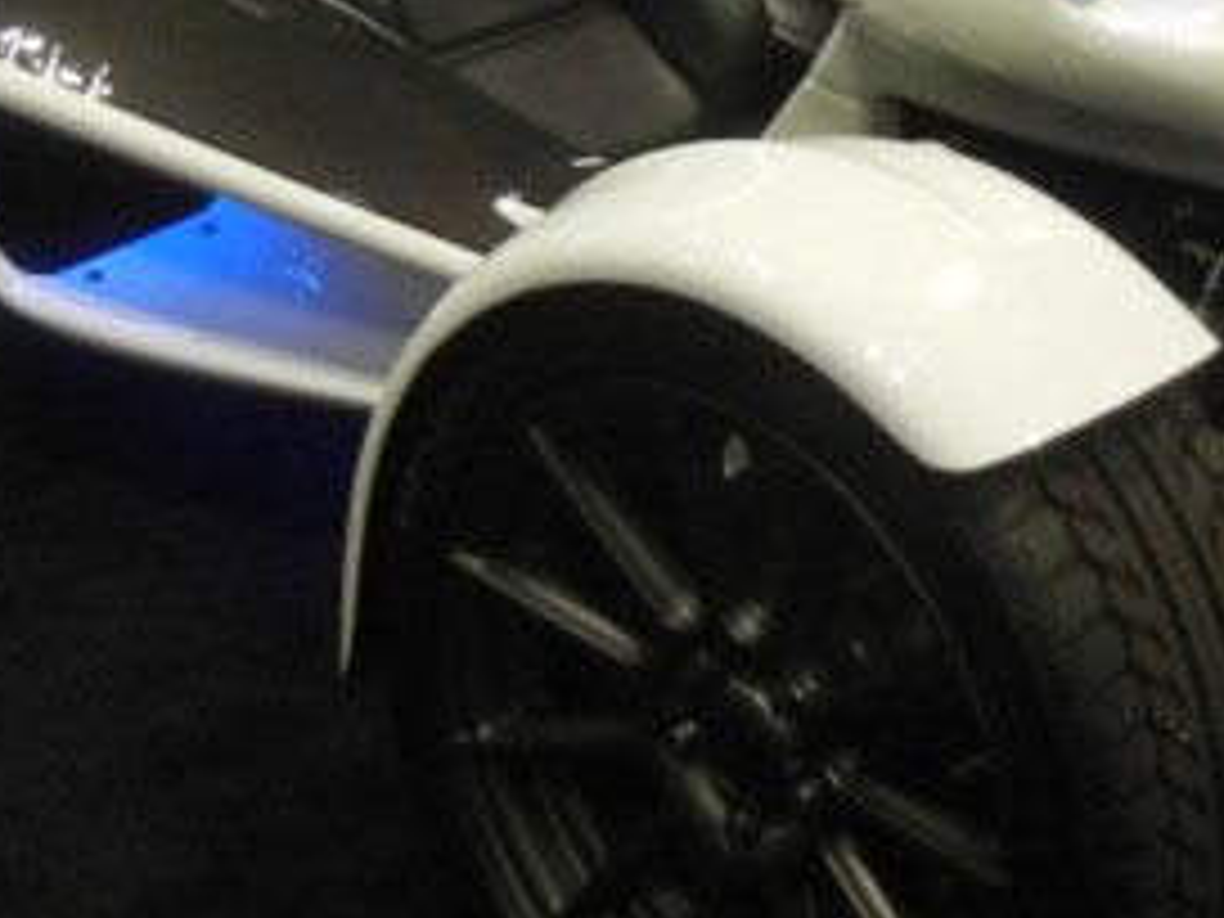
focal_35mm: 113
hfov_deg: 17.4
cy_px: -266
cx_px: 832
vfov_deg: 12.7
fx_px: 3996
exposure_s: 1/136
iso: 640
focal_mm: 5.4
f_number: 3.5
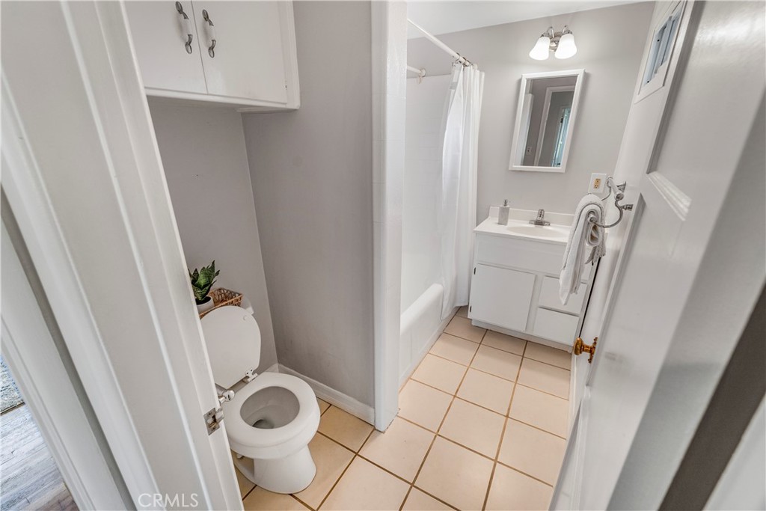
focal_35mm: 14
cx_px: 383
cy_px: 256
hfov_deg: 104.2
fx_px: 298
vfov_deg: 81.2
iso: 125
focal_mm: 14
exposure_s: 1/5
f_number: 8
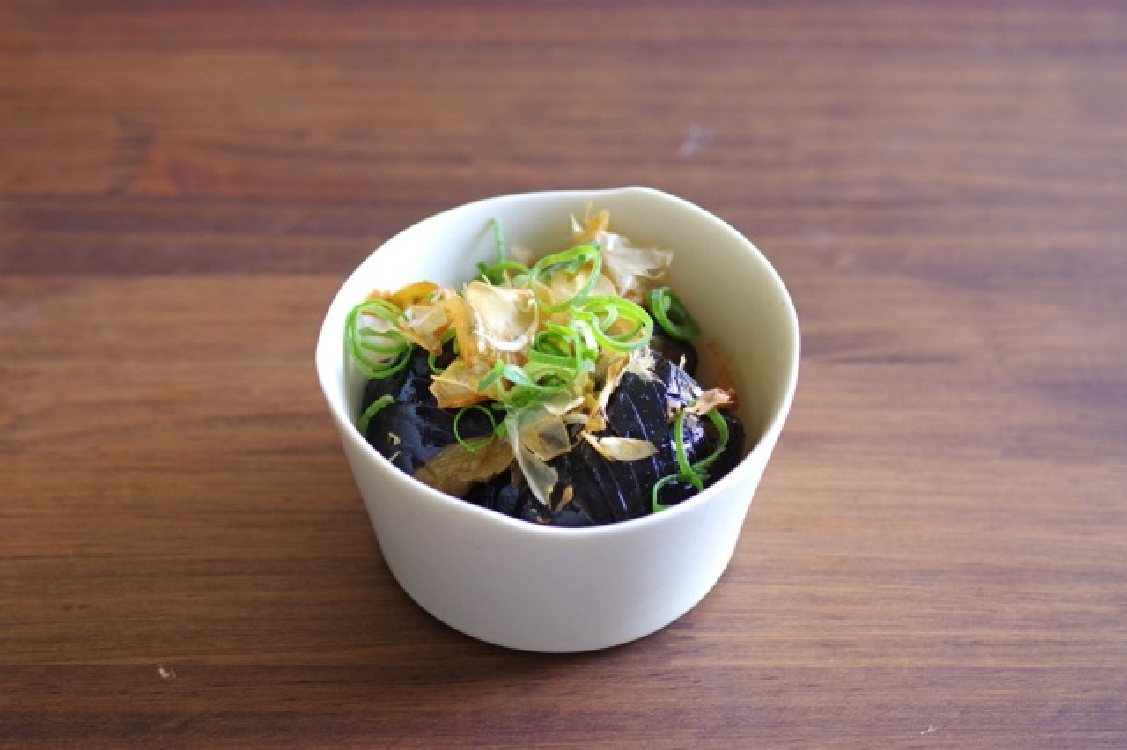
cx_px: 564
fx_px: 2347
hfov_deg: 27.0
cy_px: 375
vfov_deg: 18.2
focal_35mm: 75
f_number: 3.5
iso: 800
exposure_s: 1/13
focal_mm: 50
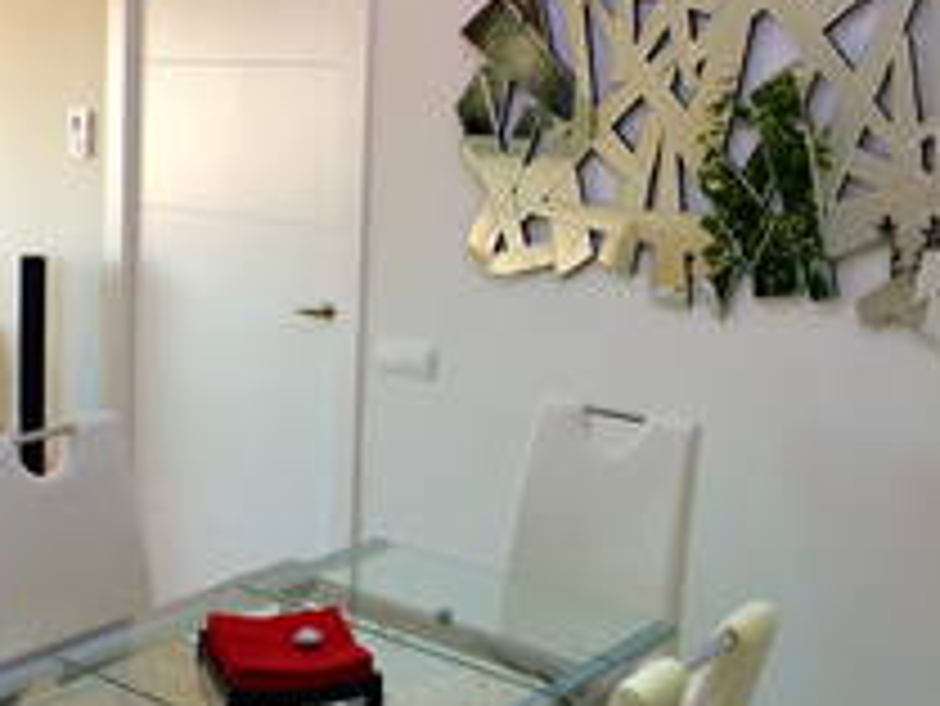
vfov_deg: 29.0
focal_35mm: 50
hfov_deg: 37.8
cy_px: 256
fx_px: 1359
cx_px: 333
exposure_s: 1/50
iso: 50
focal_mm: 4.15
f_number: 2.2
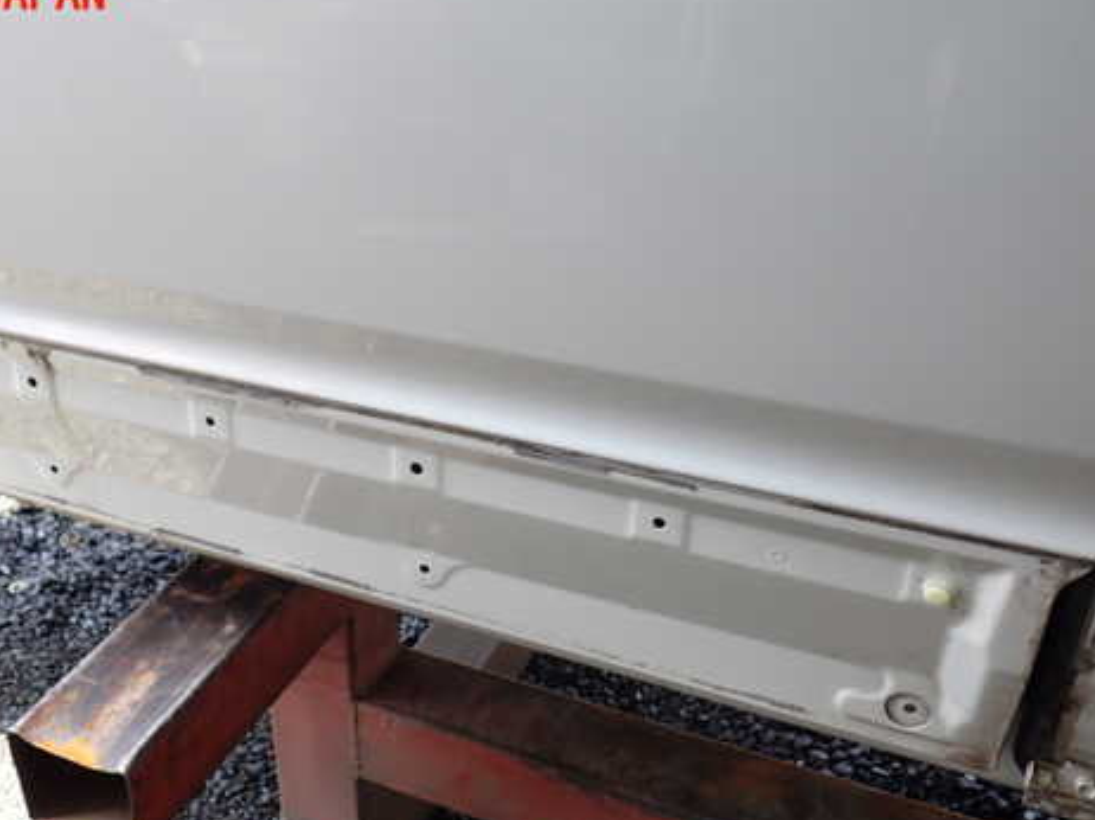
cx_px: 386
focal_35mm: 39
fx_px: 1233
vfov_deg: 36.6
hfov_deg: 47.3
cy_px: 498
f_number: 2.3
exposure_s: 1/125
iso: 125
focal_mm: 5.4
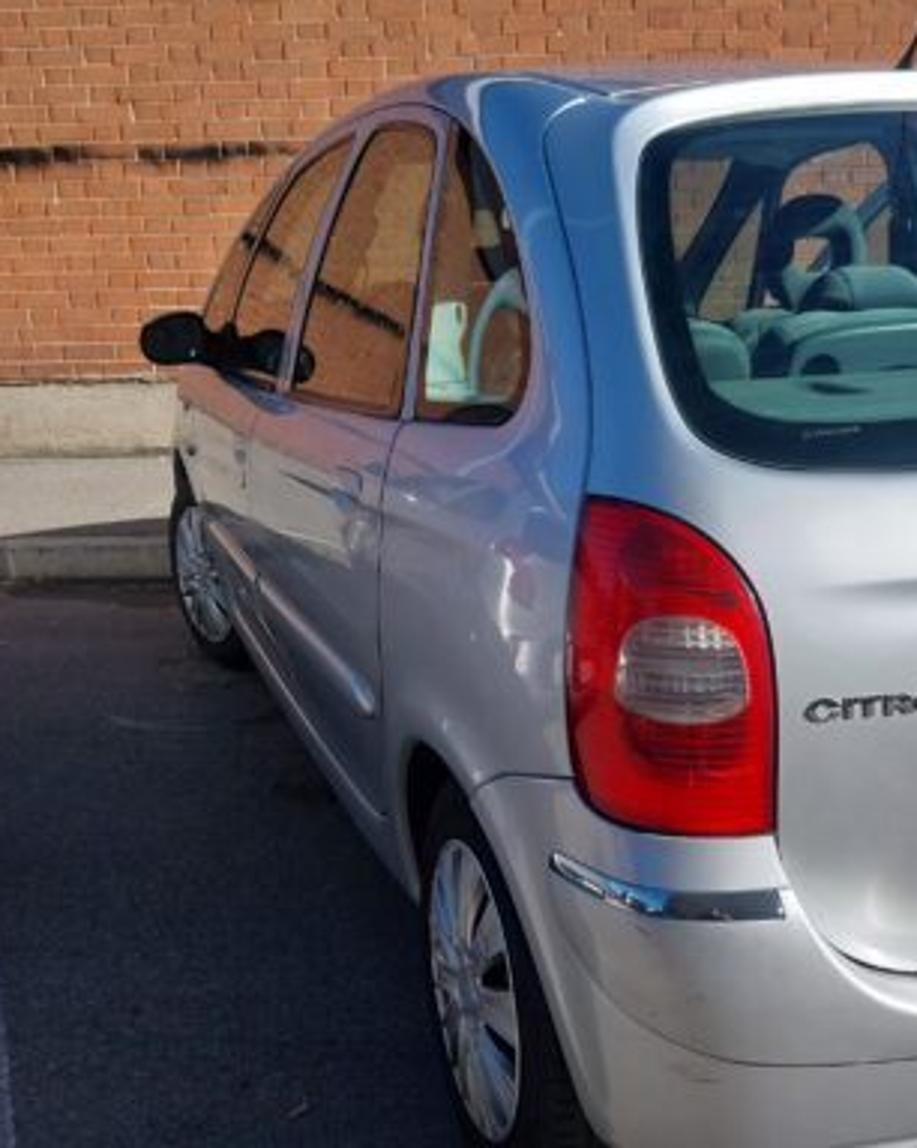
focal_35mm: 34
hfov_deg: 42.9
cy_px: 574
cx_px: 590
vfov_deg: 52.9
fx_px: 1154
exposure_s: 1/1008
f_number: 1.8
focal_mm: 4
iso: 25
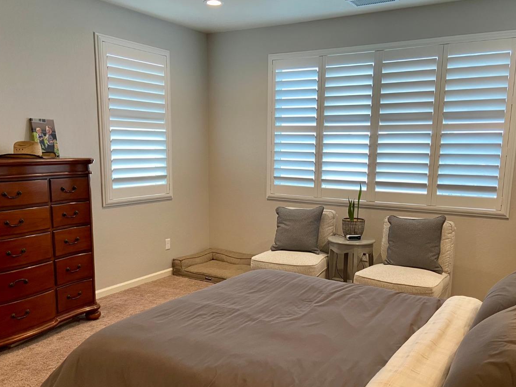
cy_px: 224
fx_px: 492
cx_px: 265
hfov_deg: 55.4
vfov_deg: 42.8
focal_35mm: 33
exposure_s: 1/60
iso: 125
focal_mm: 4.25
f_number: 1.8
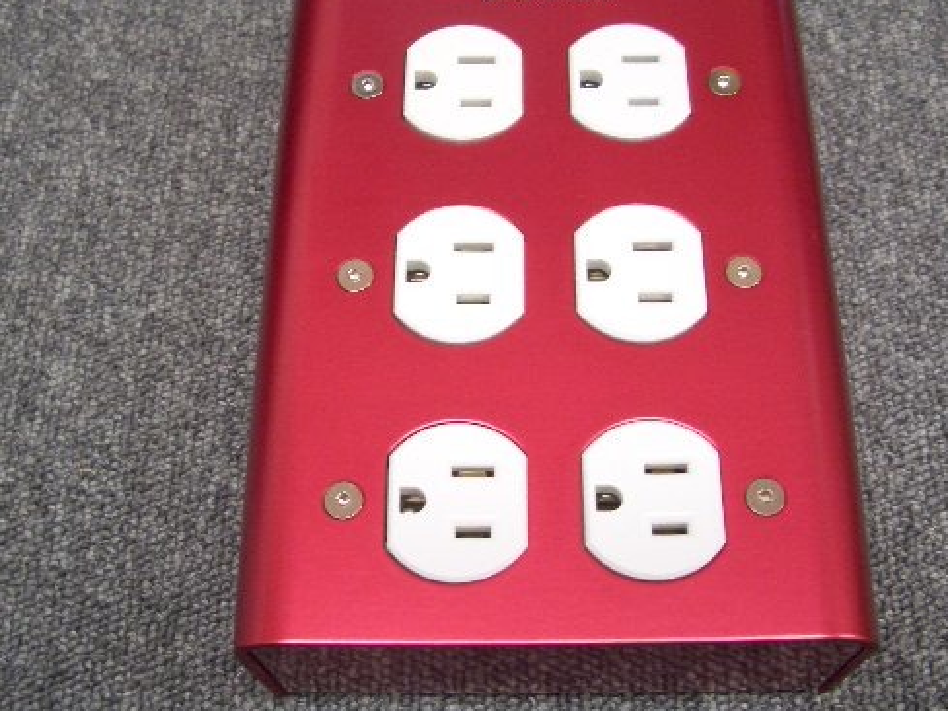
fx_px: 1259
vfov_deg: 31.4
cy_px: 288
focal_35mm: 46
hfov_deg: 41.2
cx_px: 528
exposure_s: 1/25
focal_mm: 5.8
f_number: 2.6
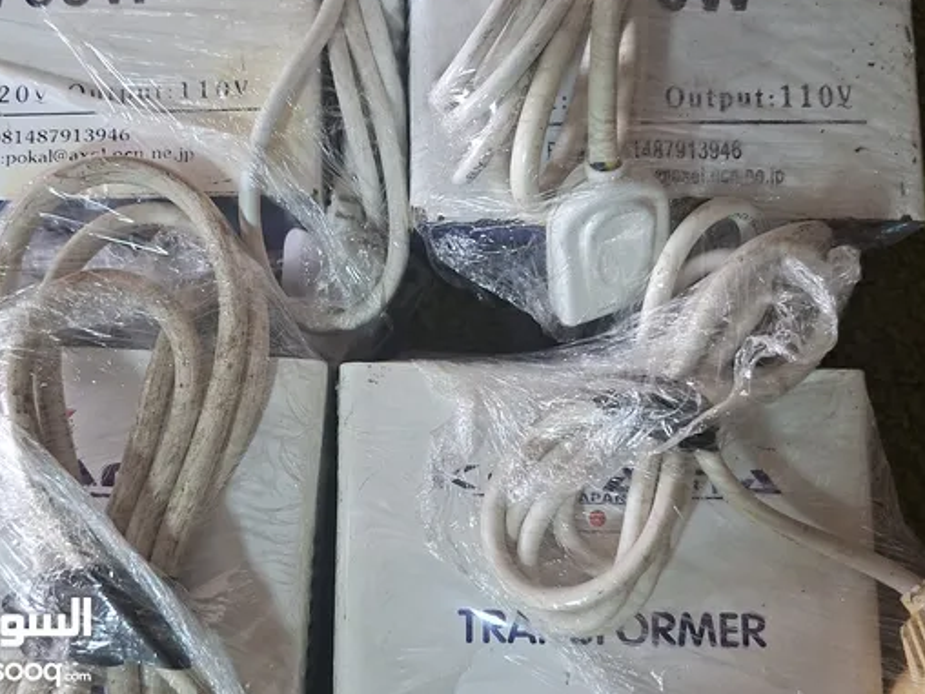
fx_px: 775
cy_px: 293
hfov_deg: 61.1
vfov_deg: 48.1
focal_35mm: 29
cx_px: 364
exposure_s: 1/100
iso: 200
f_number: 1.8
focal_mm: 5.54
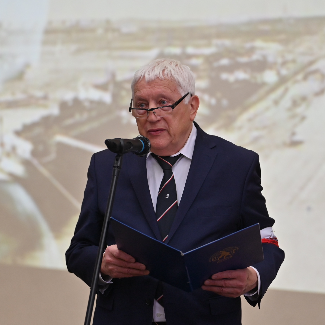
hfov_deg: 11.9
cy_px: 162
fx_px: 1561
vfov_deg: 11.9
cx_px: 175
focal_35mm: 147
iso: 800
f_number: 2.8
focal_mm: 115
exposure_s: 1/200
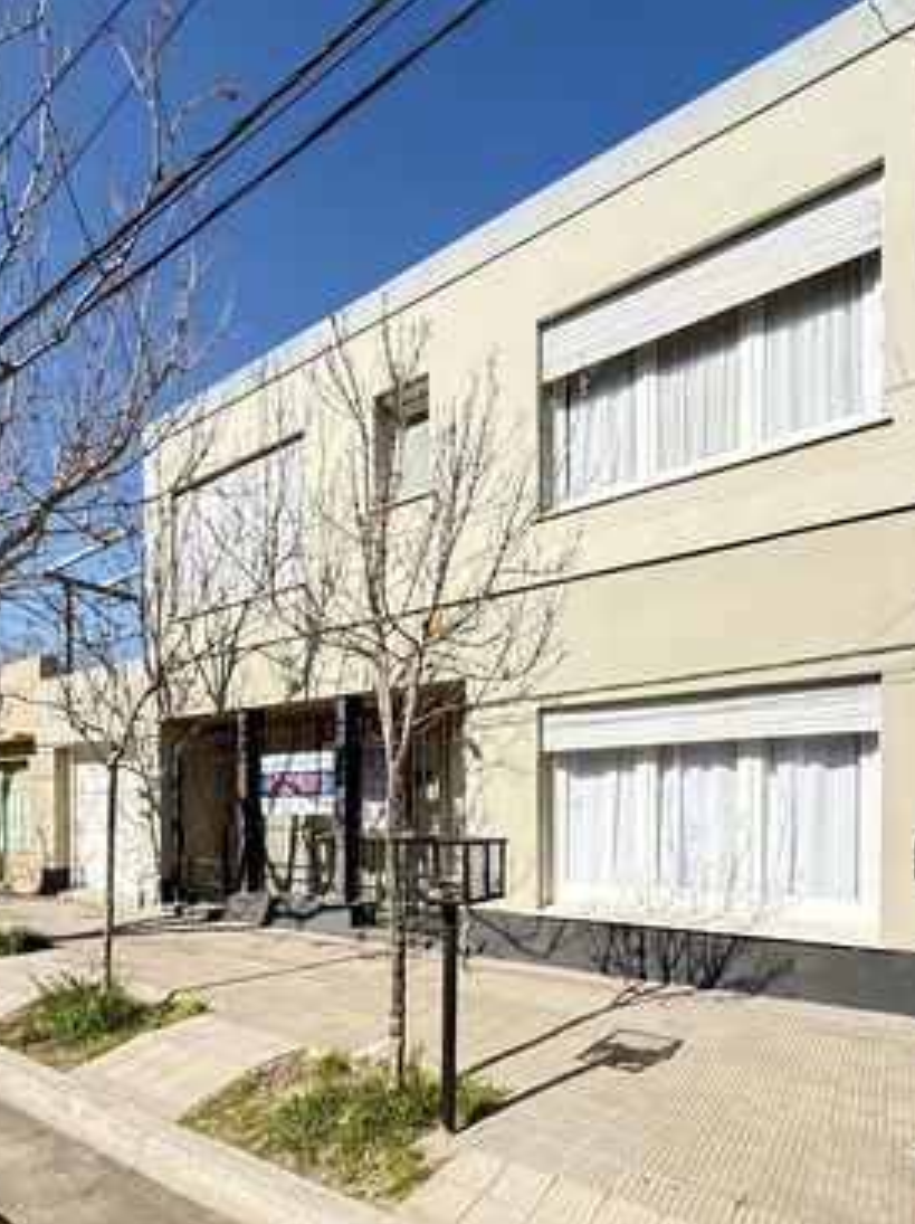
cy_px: 823
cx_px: 461
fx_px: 671
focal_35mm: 19
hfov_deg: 68.6
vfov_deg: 81.7
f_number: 2.2
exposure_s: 1/644
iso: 64
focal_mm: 2.22
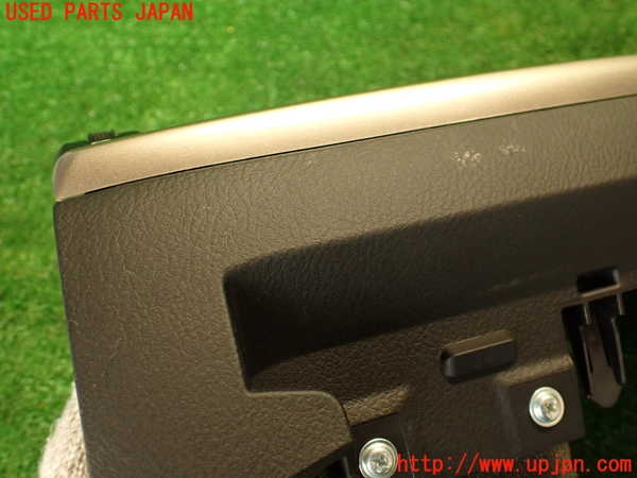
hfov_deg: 56.8
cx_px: 318
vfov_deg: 44.2
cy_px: 239
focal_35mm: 32
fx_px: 589
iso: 400
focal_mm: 5.79
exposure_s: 1/30
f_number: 2.4
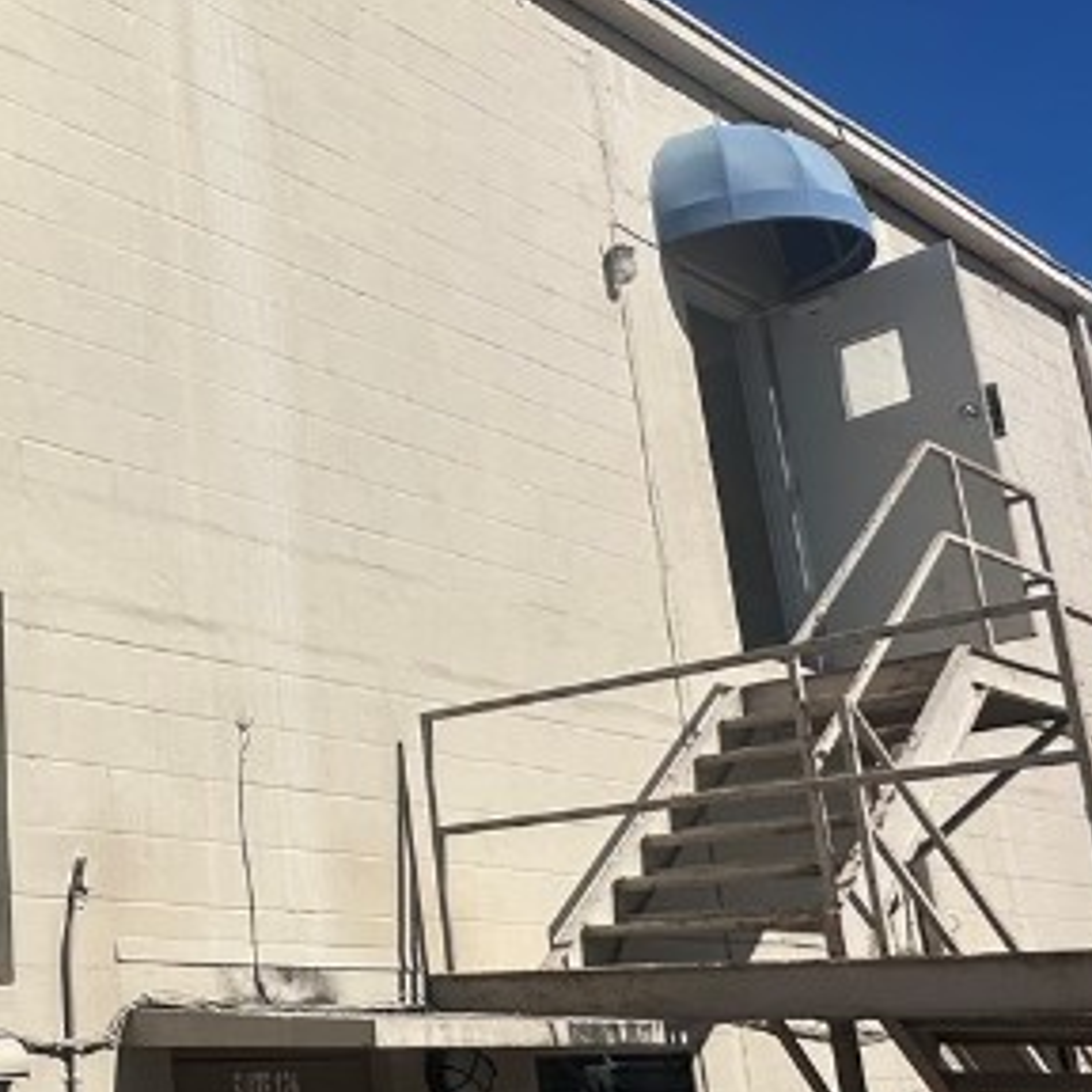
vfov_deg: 38.3
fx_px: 1570
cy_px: 595
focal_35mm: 44
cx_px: -125
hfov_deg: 33.2
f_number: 2.2
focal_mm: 2.22
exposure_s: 1/6494
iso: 50
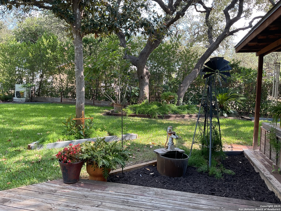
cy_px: 106
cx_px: 140
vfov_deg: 48.2
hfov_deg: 61.7
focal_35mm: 29
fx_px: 235
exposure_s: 1/125
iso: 16
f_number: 1.8
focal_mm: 3
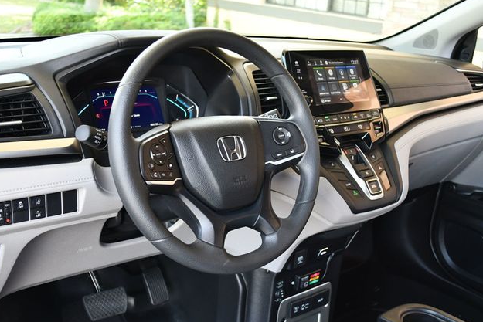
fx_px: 550
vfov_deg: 32.6
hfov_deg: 47.4
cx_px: 239
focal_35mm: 41
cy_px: 161
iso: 800
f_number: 3.8
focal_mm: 20
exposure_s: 1/160
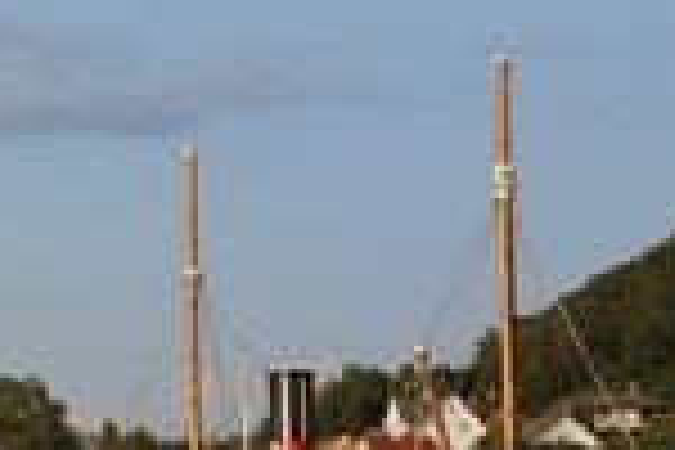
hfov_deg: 5.4
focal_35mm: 379
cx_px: 137
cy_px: 436
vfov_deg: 3.6
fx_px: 7106
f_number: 13
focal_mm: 135
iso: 400
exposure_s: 1/400
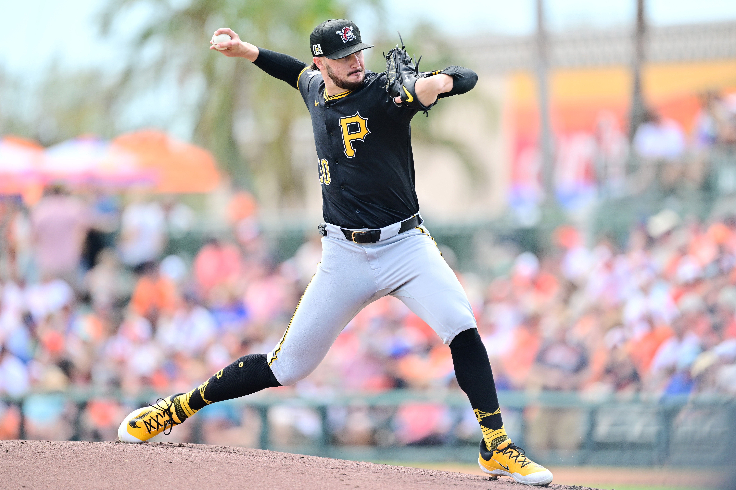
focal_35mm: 400
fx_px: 8177
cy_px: 245
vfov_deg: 3.4
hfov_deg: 5.2
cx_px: 368
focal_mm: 400
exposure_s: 1/3200
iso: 500
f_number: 2.8
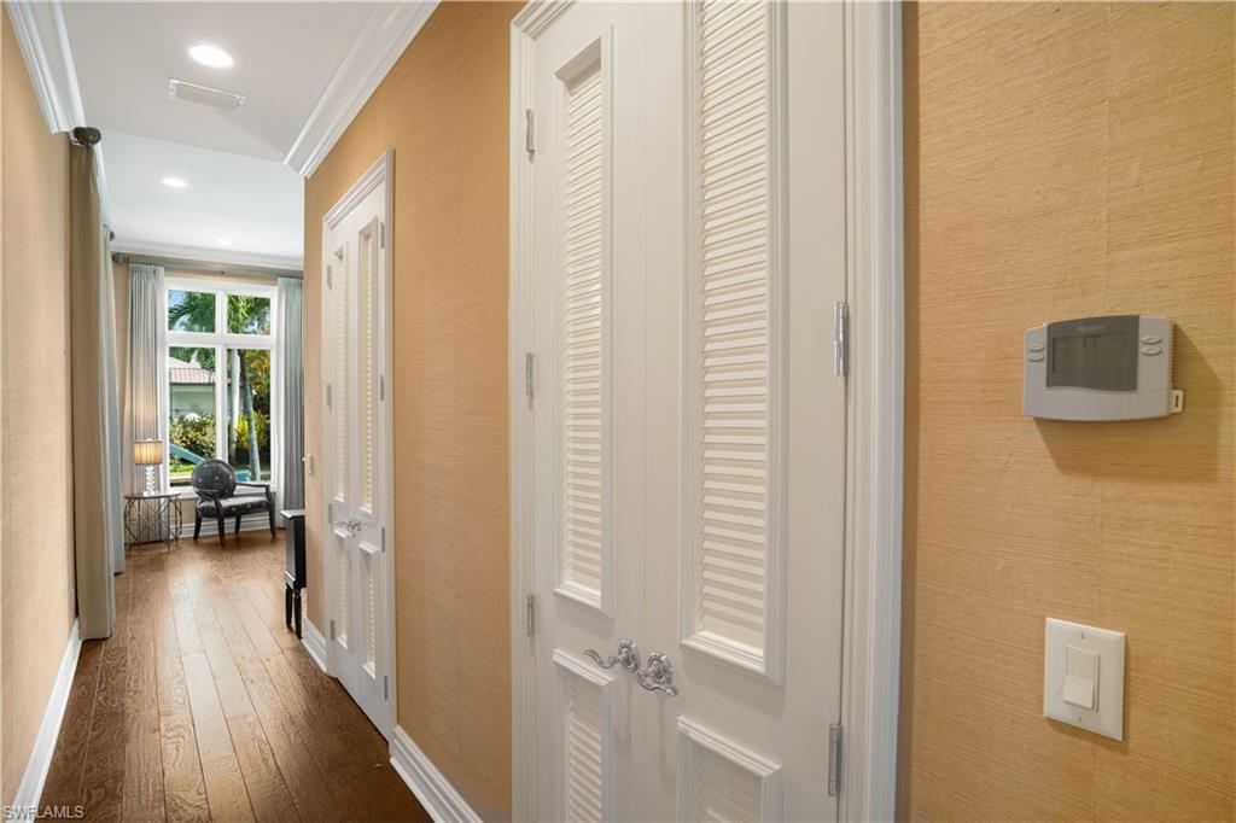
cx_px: 618
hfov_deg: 90.0
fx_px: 618
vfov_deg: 67.3
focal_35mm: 18
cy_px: 412
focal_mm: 18
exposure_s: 1/1.25
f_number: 9
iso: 100
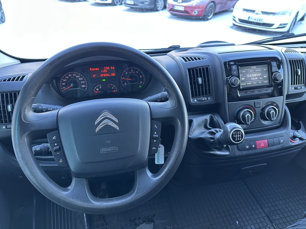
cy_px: 114
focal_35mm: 24
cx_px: 153
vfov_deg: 56.8
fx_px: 212
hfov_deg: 71.6
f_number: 1.78
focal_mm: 6.86
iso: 250
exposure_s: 1/60
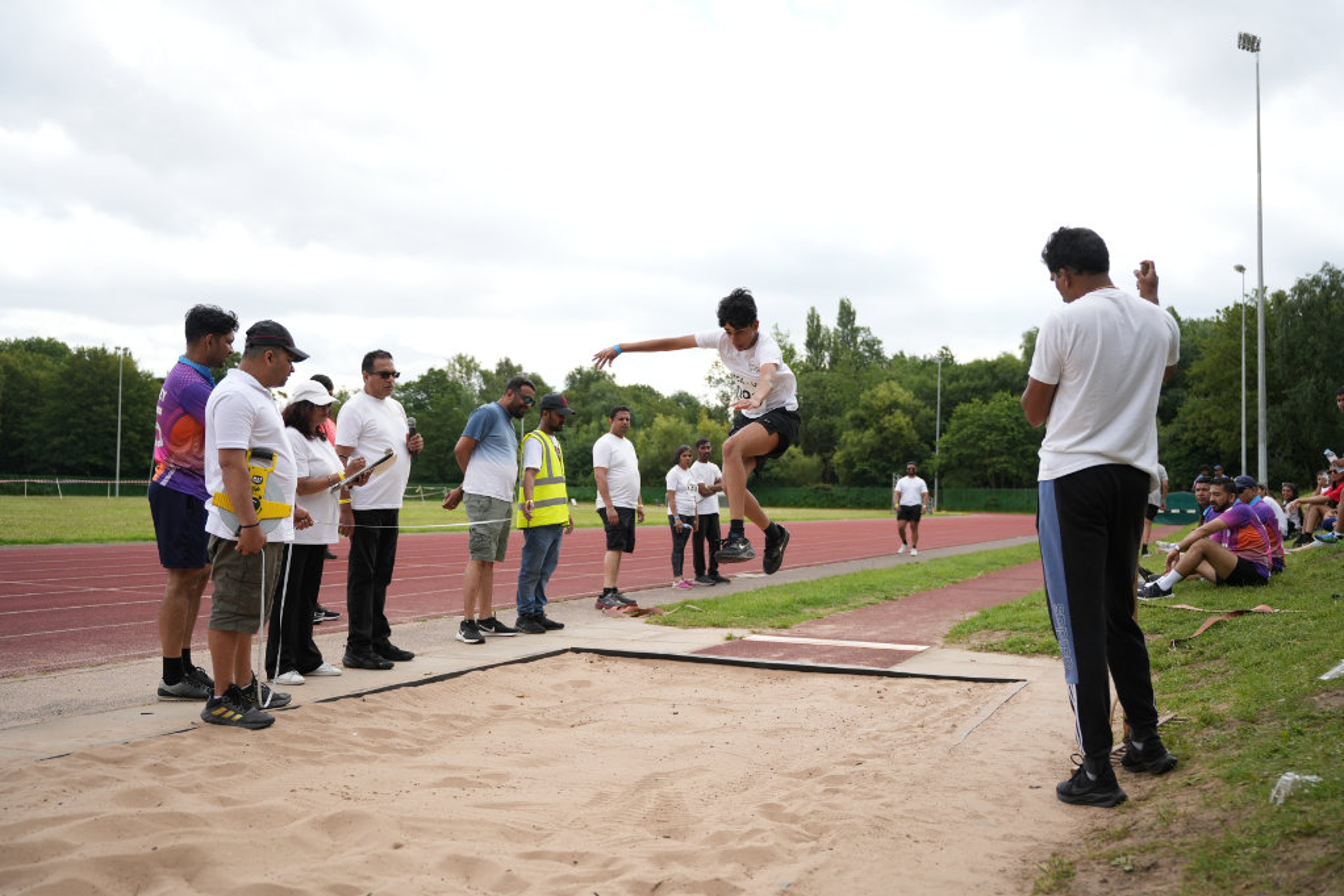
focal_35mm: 33
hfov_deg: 57.2
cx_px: 672
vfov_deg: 40.0
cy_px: 448
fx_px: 1232
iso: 250
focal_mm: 33
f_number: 2.8
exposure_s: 1/2000
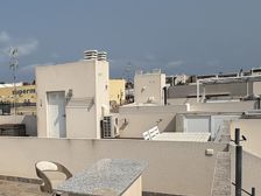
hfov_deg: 34.2
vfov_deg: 32.6
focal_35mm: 44
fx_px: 332
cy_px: 131
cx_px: -55
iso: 50
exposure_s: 1/4926
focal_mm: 2.22
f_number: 2.2
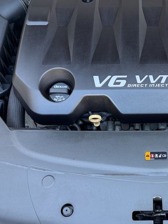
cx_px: 146
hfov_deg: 30.4
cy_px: 107
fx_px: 297
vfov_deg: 41.2
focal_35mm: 46
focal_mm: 6.76
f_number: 1.78
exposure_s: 1/100
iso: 100
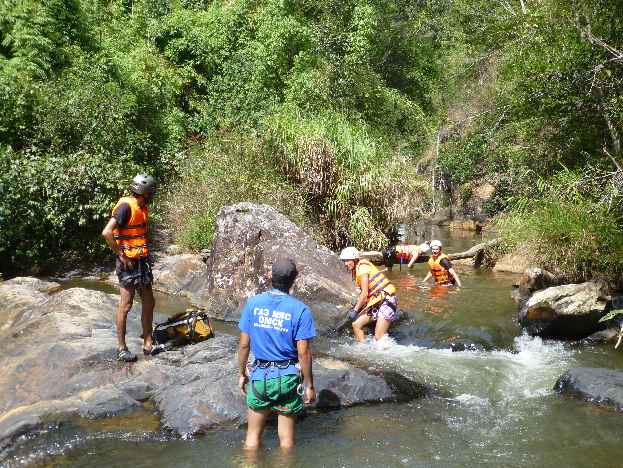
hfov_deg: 47.9
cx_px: 312
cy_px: 234
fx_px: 702
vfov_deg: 36.8
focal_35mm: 39
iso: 100
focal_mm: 6.9
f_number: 3.9
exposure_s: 1/400
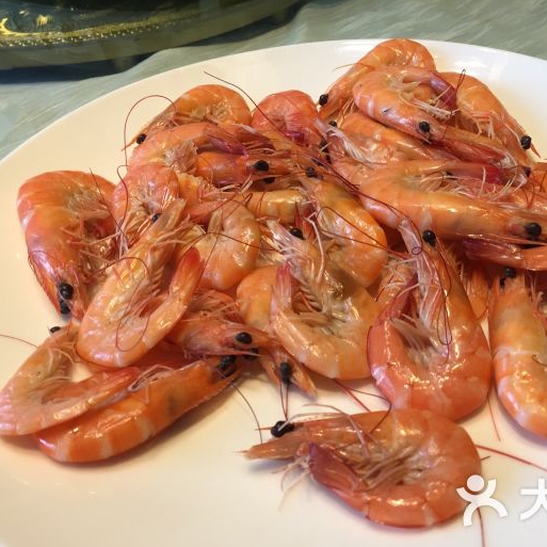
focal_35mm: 35
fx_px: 626
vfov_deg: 47.2
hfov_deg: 46.7
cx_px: 351
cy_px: 276
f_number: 2.2
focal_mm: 4.15
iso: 32
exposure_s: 1/33
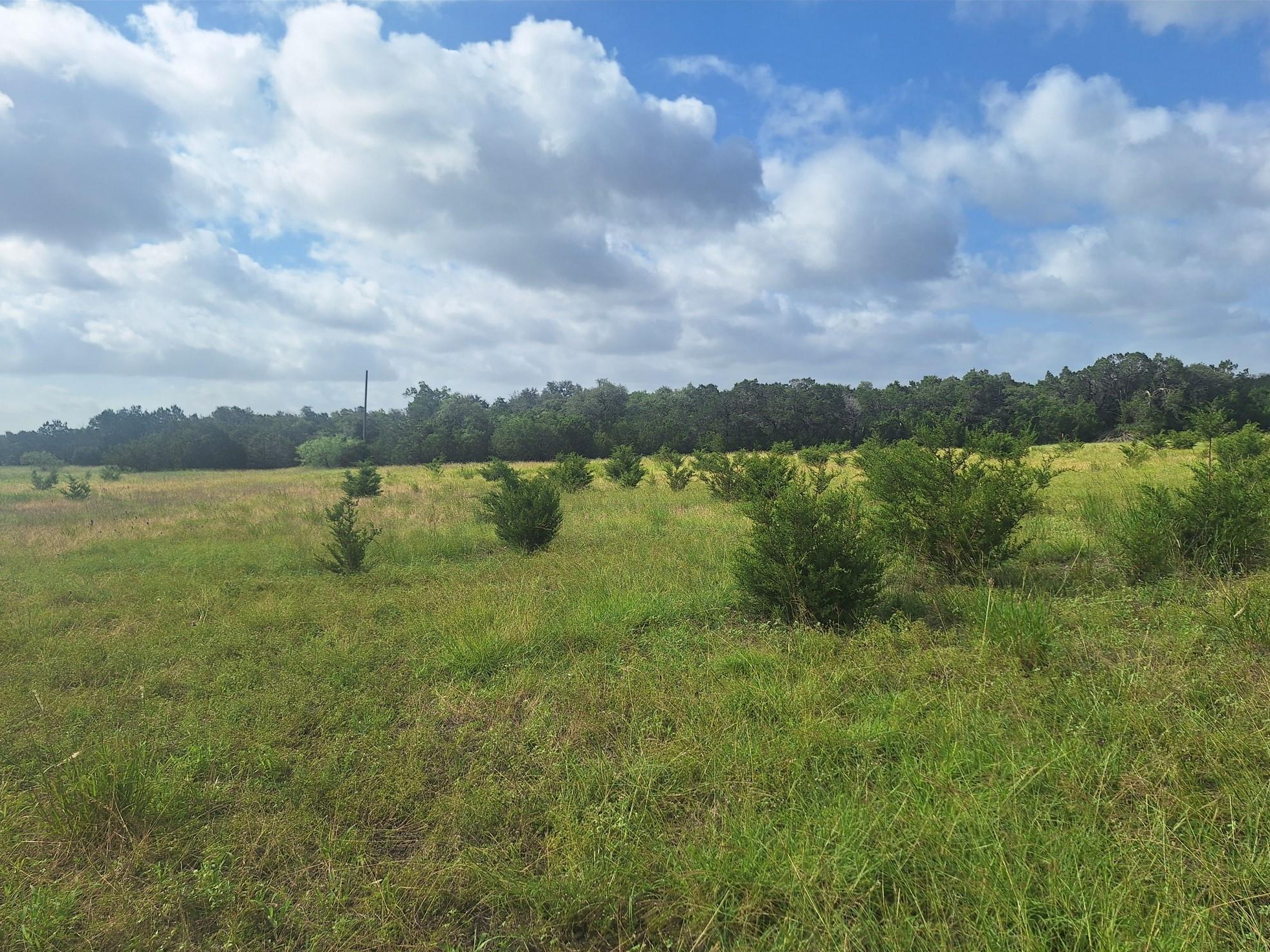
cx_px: 620
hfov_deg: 71.6
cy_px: 496
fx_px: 880
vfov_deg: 56.8
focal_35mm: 24
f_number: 1.8
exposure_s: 1/4425
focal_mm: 5.54
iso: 40
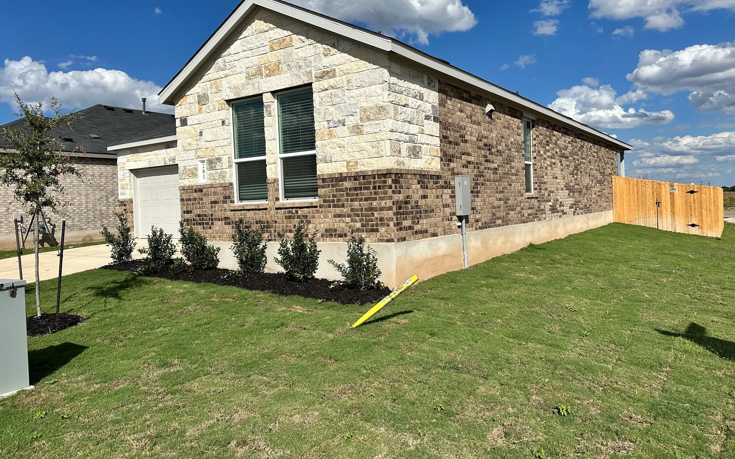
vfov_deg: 47.5
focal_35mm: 26
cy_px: 203
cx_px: 363
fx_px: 521
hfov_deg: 70.4
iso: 80
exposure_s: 1/10753
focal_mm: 6.86
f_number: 1.78
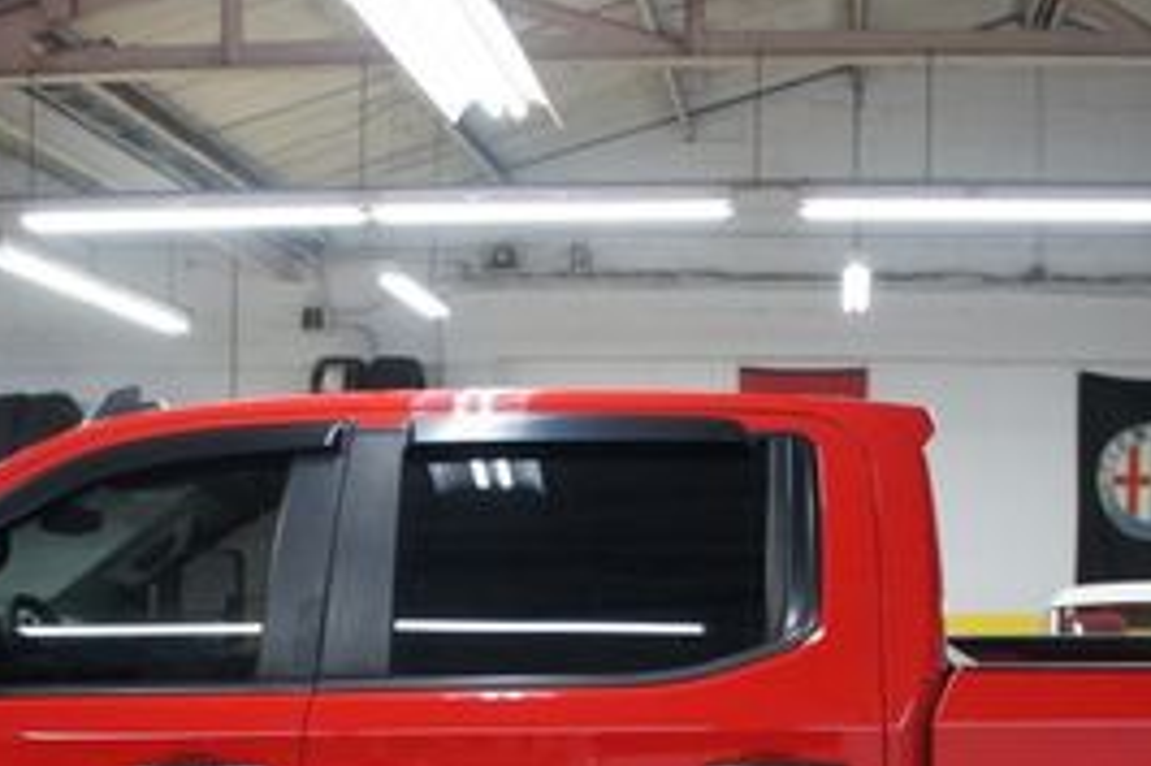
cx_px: 636
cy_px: 744
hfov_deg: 31.0
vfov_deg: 20.3
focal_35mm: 65
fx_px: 2077
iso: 320
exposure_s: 1/30
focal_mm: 18
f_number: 3.5
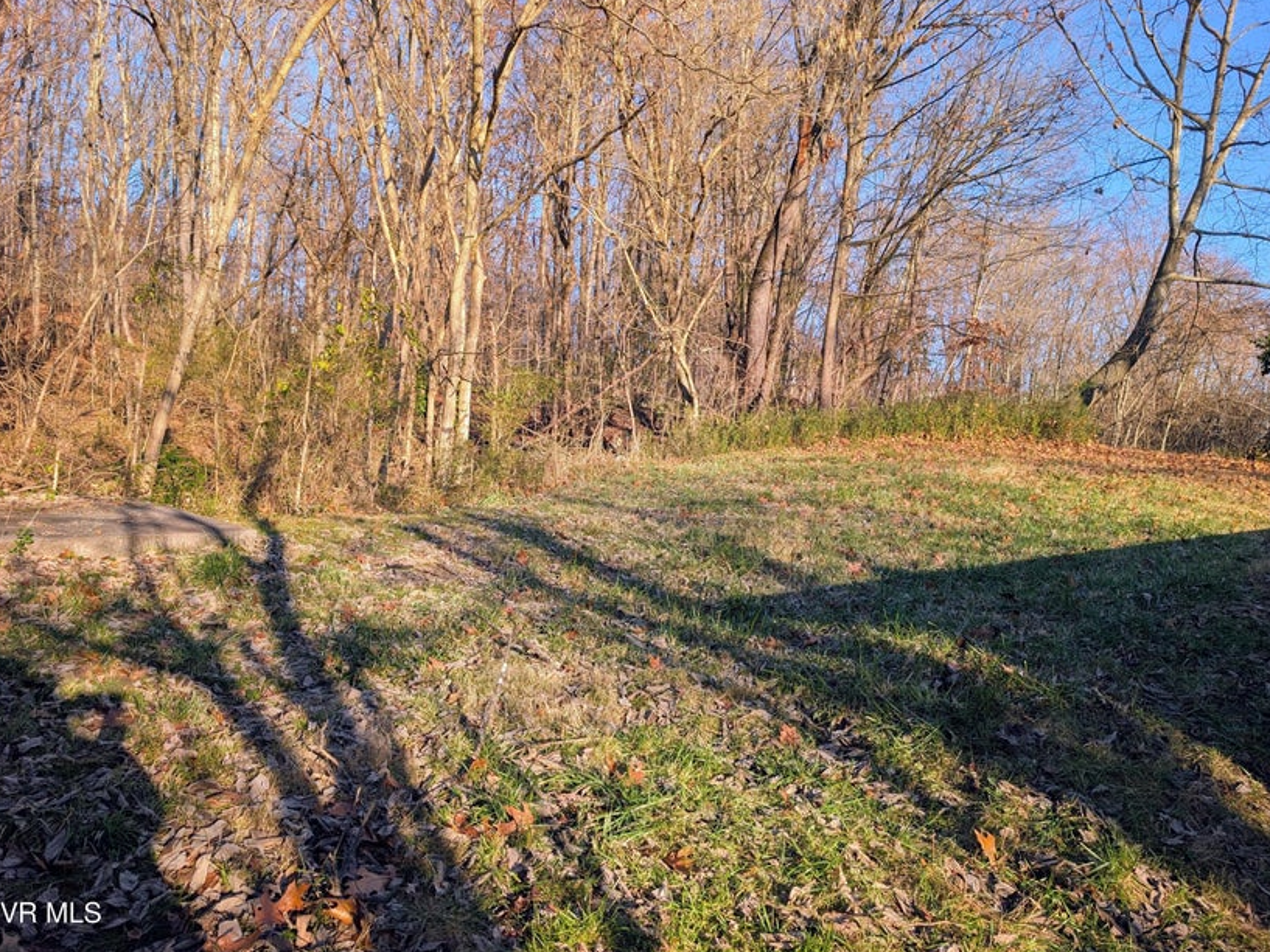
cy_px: 461
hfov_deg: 69.4
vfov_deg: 54.9
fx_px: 917
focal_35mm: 25
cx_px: 640
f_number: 1.68
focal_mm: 6.9
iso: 19
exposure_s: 1/259
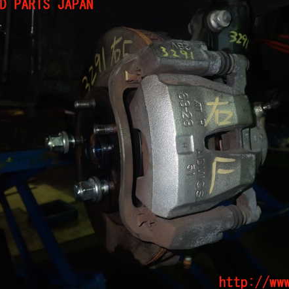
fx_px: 340
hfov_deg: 45.8
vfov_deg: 46.0
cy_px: 144
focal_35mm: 36
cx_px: 171
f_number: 6.3
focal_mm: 5.4
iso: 320
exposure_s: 1/30
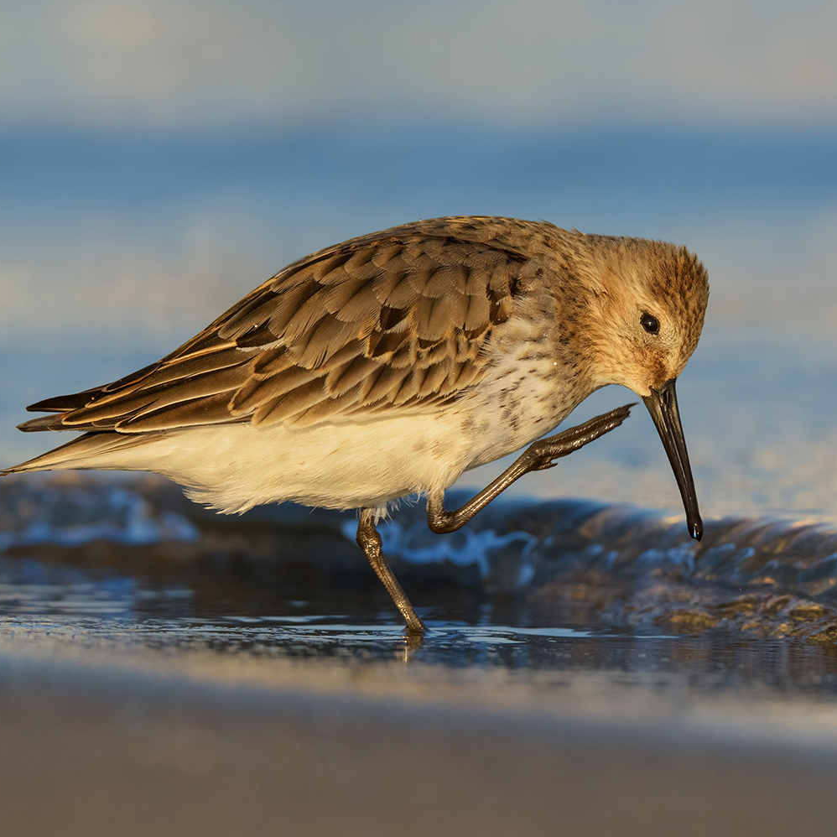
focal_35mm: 511
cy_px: 418
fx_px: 13979
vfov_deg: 3.4
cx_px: 563
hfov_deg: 3.4
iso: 1100
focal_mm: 400
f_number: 11
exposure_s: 1/1600
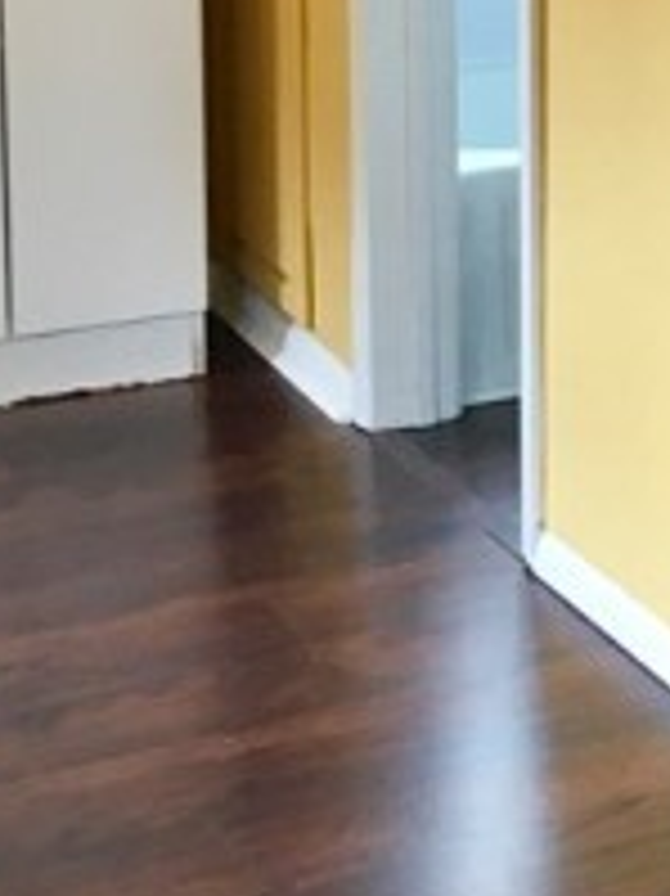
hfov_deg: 12.5
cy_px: -86
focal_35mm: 112
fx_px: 2893
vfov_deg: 17.0
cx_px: 1016
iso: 50
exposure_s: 1/30
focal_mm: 4.15
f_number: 2.2
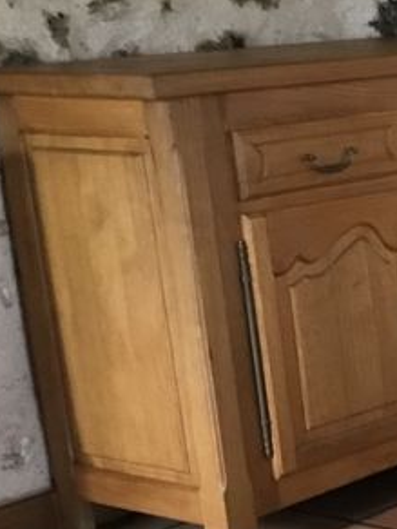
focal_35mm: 106
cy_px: 413
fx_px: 1621
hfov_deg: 11.9
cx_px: 883
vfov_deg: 18.4
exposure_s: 1/33
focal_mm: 3.3
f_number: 2.4
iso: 160
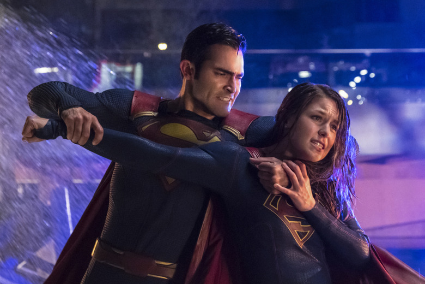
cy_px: 142
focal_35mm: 83
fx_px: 980
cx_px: 212
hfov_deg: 24.5
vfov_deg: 16.5
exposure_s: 1/200
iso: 8000
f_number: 4
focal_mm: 55
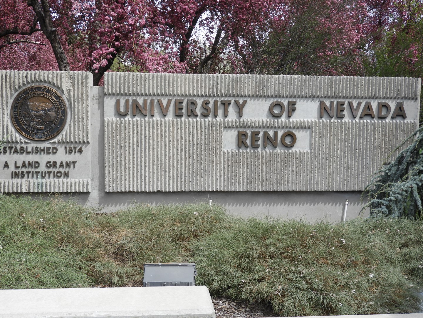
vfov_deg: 32.2
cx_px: 212
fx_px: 550
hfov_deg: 42.1
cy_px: 159
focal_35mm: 45
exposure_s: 1/640
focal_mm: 8.1
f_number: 4
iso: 100
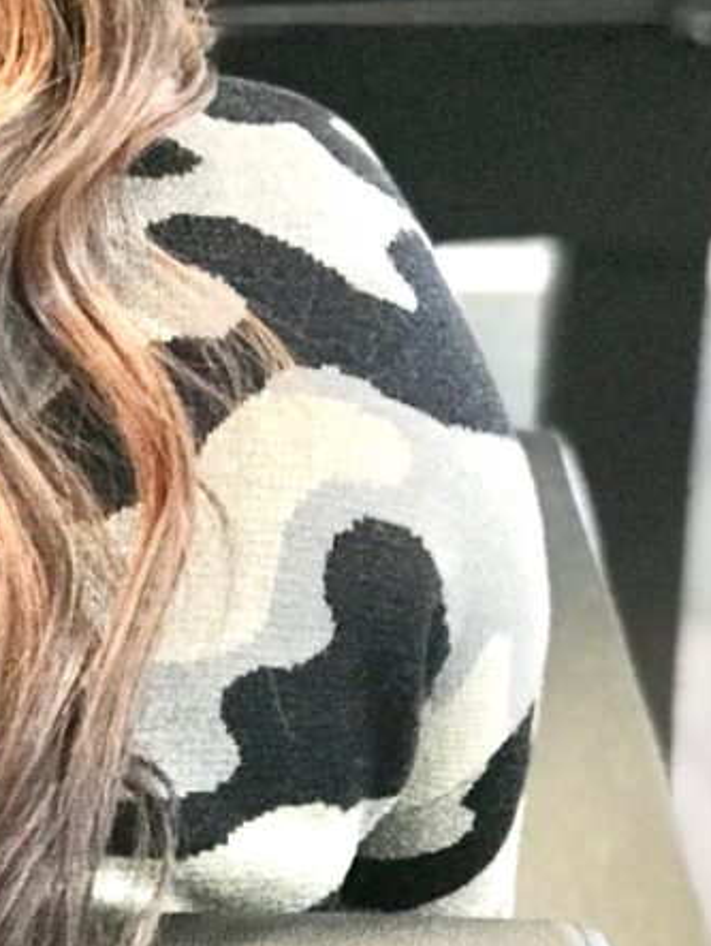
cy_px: 142
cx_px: -214
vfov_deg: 11.7
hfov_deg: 8.7
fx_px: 4594
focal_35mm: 168
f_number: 2.8
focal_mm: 6.6
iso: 320
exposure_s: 1/60
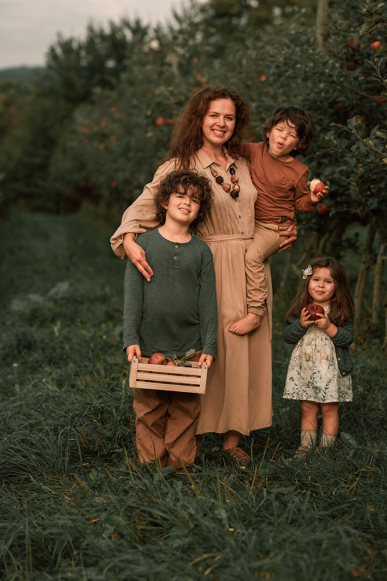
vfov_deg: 15.2
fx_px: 2177
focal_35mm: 135
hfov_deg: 10.2
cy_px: 290
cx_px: 194
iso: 100
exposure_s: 1/640
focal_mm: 135
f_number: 4
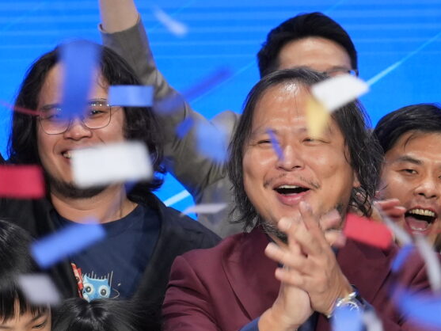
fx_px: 2701
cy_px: 270
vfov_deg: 7.0
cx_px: 234
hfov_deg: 9.3
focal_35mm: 212
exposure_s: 1/160
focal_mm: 48
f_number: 4
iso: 1250
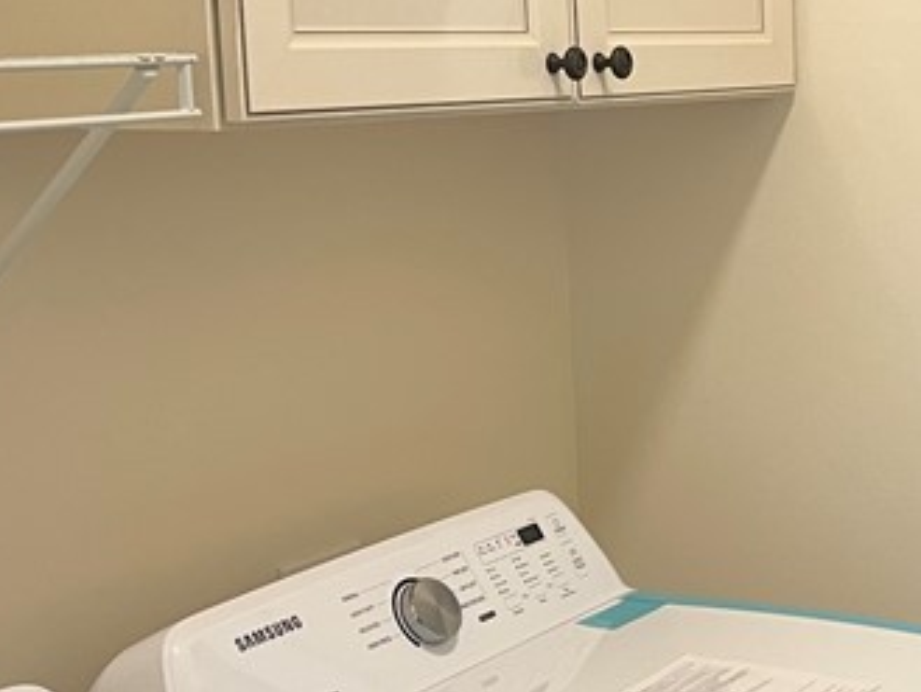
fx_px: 2156
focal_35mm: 81
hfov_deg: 22.8
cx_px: 997
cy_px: 381
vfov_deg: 18.2
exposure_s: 1/60
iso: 80
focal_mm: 5.7
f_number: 1.5
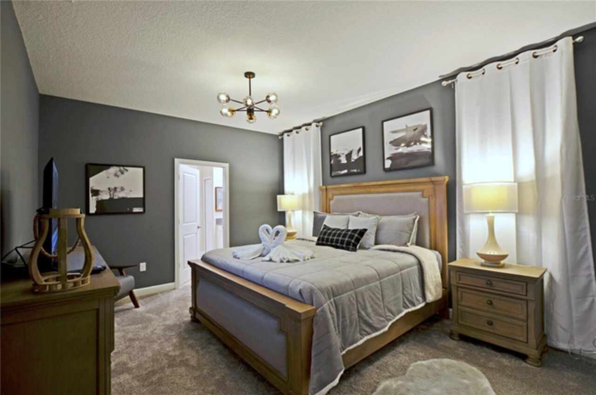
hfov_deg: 100.5
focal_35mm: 15
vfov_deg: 77.1
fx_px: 248
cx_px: 298
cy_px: 198
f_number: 4.5
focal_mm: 10
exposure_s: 1/6
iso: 110
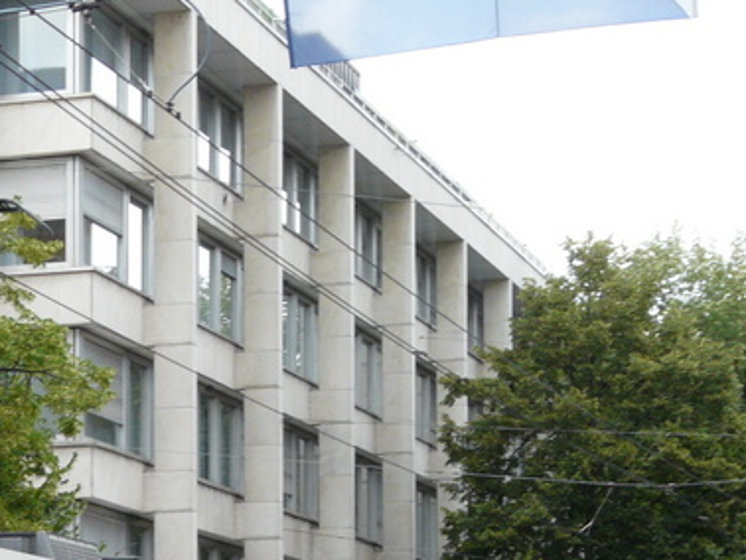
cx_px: -164
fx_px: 3192
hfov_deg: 13.0
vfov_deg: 9.9
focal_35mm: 148
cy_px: 710
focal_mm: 9.2
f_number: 4
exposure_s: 1/125
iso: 100
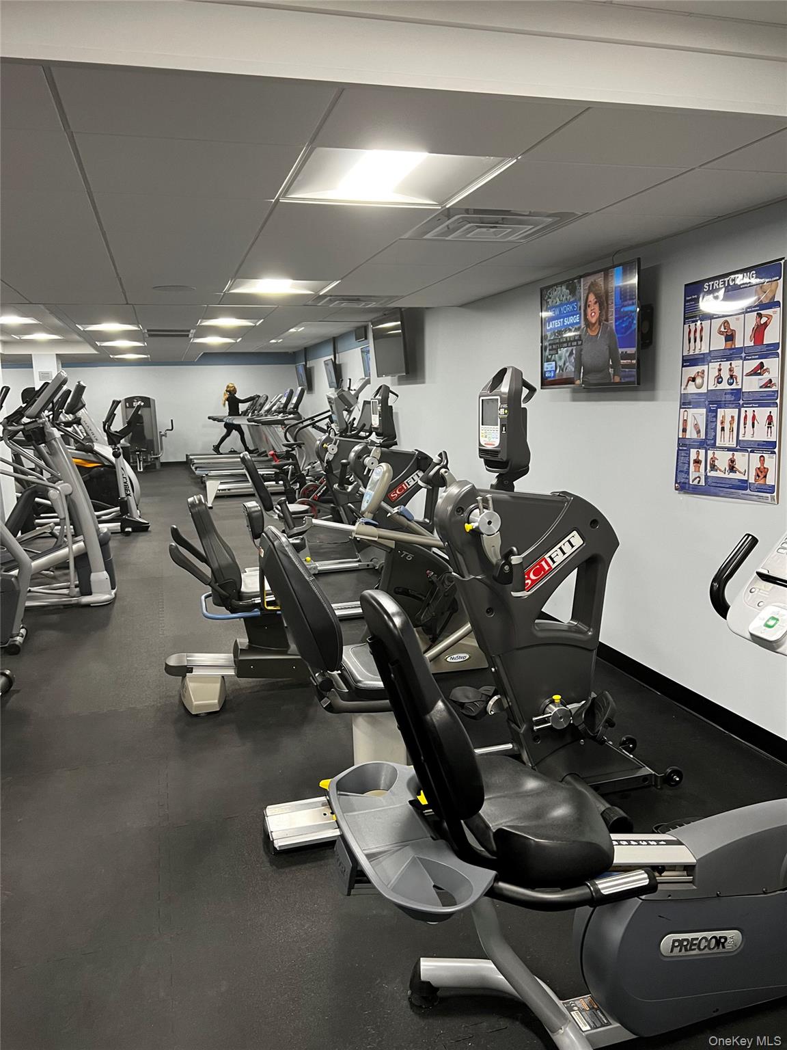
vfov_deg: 67.3
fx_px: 788
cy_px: 525
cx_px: 394
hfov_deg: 53.1
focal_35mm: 26
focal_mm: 5.7
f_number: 1.5
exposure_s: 1/60
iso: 100
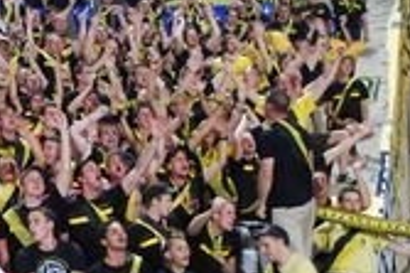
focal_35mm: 99
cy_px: 155
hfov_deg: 19.7
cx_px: -42
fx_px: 1126
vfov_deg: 13.8
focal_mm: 22
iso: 400
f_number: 4
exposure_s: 1/20
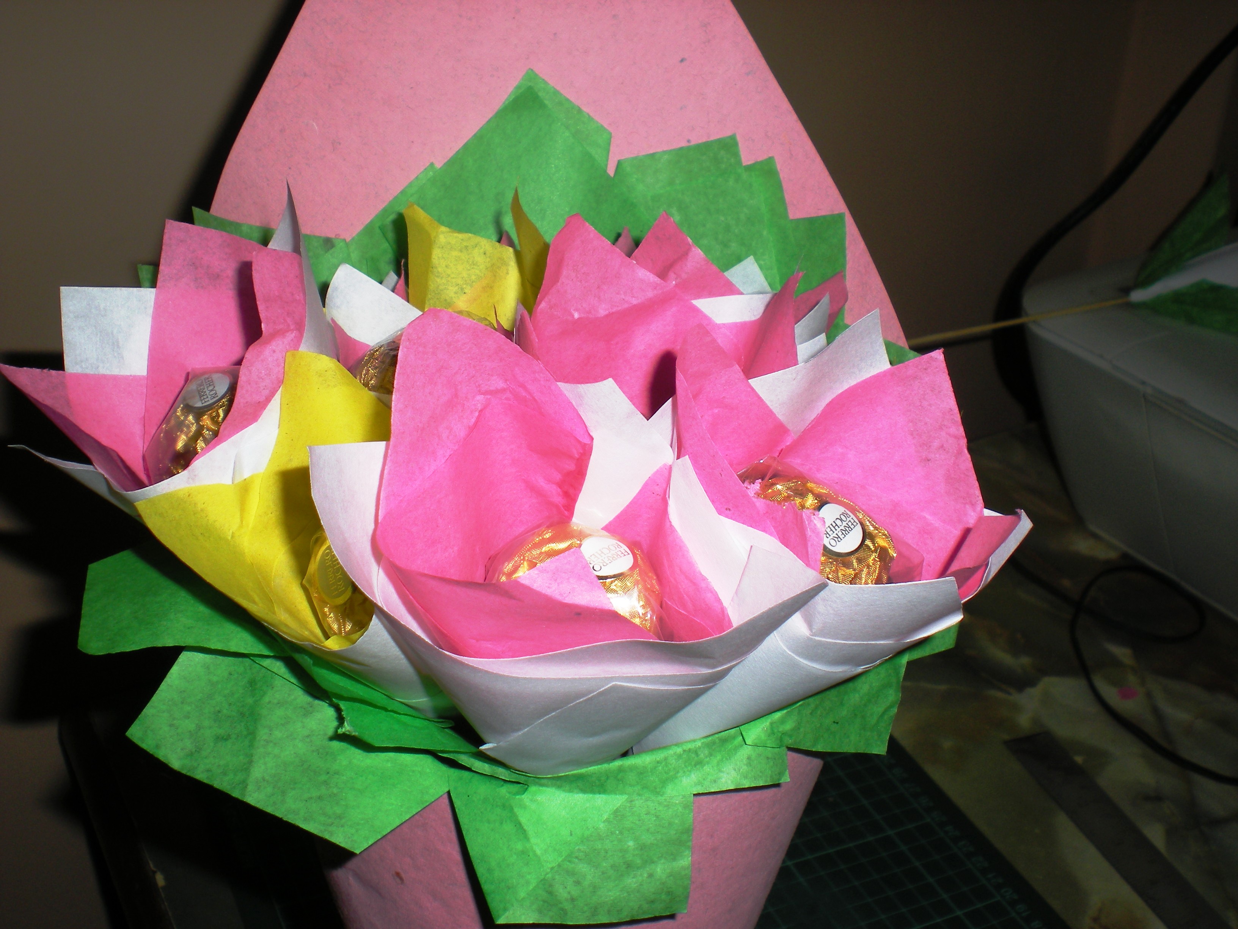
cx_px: 619
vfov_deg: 32.9
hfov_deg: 42.9
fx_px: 1574
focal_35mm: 44
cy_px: 464
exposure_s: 1/60
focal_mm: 7.4
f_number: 4.9
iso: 64
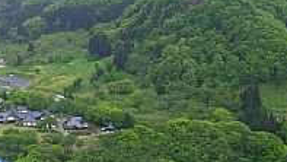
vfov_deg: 14.4
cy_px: 107
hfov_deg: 24.9
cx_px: 64
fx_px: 640
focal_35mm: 84
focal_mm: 6.2
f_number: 2.7
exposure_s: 1/160
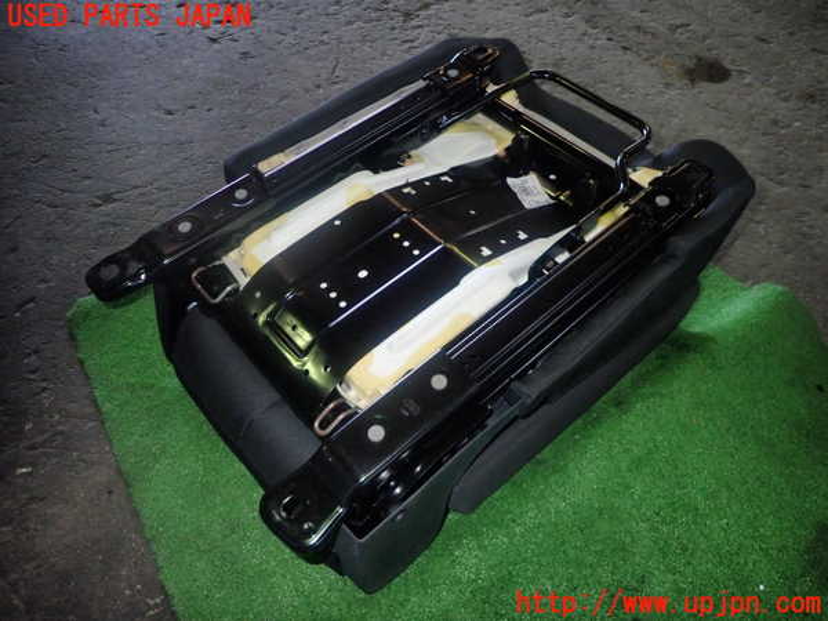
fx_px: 598
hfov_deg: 69.4
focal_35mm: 25
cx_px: 414
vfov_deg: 54.9
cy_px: 310
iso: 400
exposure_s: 1/30
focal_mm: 4.5
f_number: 5.6
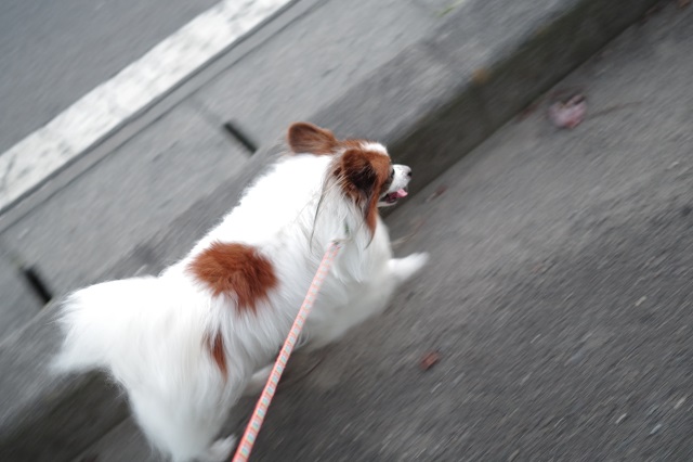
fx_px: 1000
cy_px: 231
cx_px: 346
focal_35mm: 52
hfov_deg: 38.2
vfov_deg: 26.0
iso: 800
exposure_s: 1/60
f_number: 2.4
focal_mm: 35
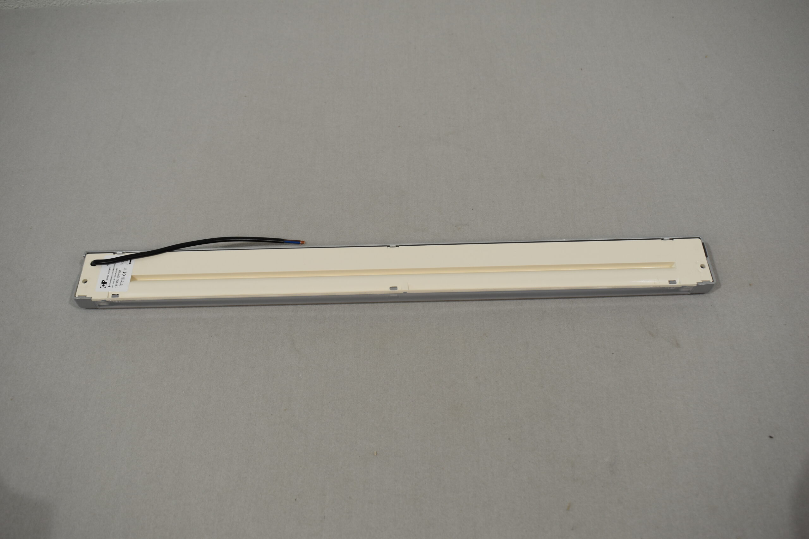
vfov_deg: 40.0
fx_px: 742
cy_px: 270
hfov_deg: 57.2
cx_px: 404
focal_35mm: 33
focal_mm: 22
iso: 280
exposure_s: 1/125
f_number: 5.6
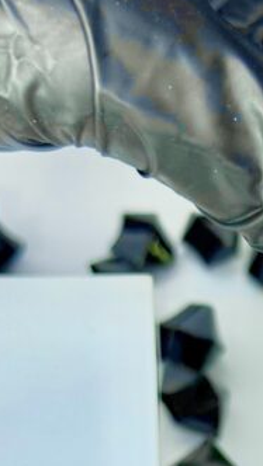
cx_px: 371
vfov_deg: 16.4
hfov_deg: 9.4
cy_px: 550
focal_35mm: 126
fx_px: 1561
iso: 50
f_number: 1.78
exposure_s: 1/139
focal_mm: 6.76
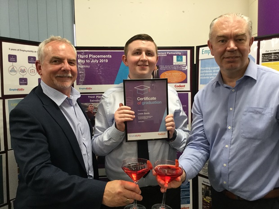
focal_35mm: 31
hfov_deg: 58.4
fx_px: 250
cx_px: 140
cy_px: 104
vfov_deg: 45.4
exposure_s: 1/33
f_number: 2.4
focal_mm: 3.3
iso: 125
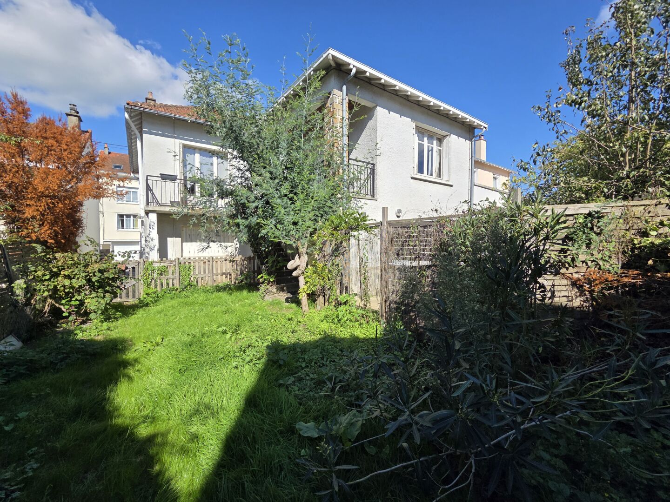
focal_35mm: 13
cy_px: 251
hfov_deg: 106.2
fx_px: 252
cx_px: 335
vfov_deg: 89.9
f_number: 2.2
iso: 50
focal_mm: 2.2
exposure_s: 1/1829
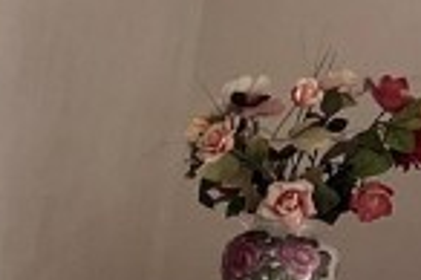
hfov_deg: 8.8
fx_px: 2219
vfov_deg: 6.9
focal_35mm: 190
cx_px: -874
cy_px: 592
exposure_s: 1/120
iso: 80
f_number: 1.6
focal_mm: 5.1
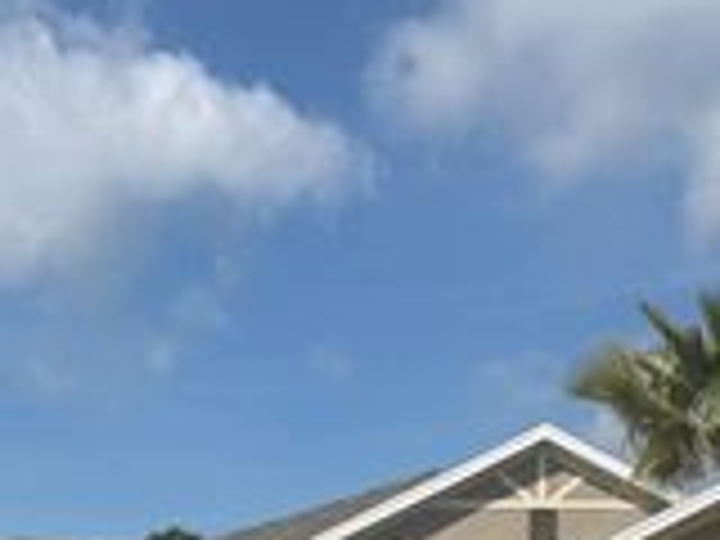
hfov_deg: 26.0
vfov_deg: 17.9
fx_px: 1560
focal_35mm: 75
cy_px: 763
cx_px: 333
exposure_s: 1/8130
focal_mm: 6.76
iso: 80
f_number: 1.78
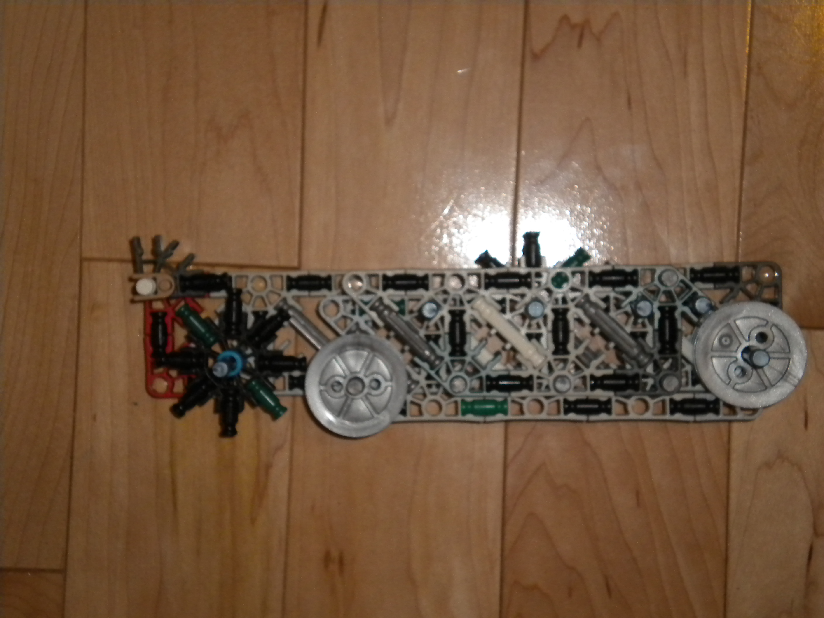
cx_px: 412
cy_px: 309
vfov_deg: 21.6
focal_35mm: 68
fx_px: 1619
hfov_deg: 28.6
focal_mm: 12.3
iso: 400
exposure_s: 1/60
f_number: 4.6
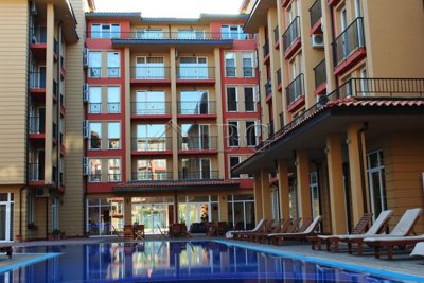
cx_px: 212
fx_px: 512
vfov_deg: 30.9
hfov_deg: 44.9
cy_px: 142
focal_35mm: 44
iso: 200
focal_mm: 29
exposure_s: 1/60
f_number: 6.3
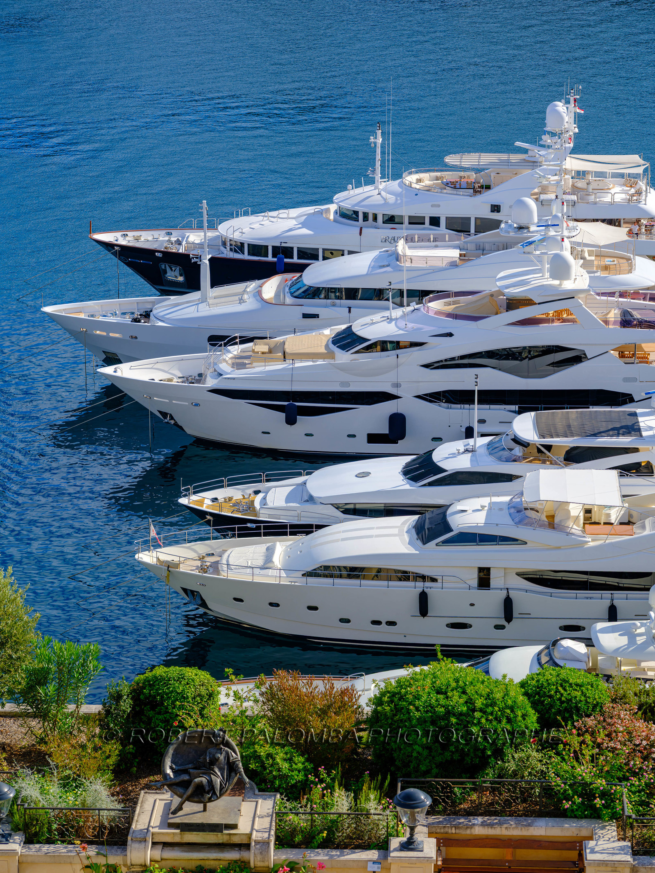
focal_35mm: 111
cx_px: 328
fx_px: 2800
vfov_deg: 17.7
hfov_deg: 13.3
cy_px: 436
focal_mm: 140.2
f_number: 11
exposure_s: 1/200
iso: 320
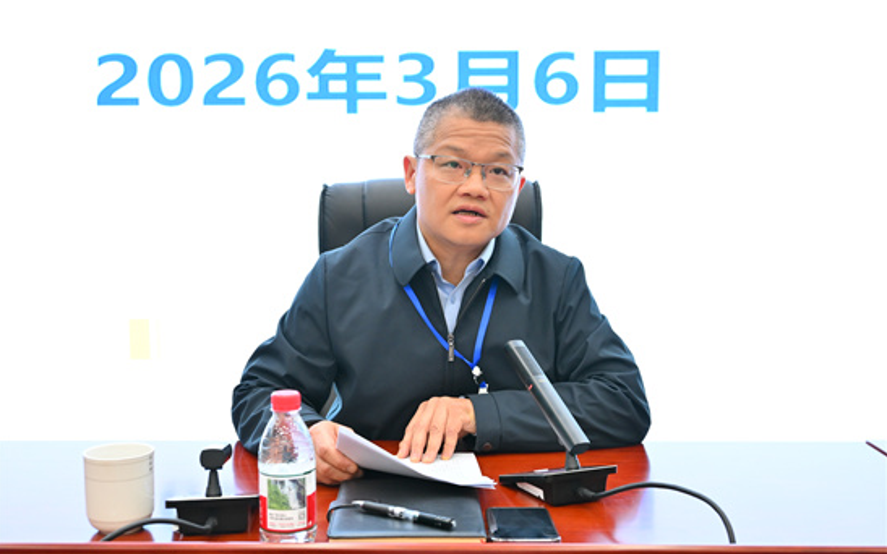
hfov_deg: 47.2
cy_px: 292
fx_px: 1015
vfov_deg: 30.5
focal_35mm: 42
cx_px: 443
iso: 1800
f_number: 5
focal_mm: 41
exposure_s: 1/60
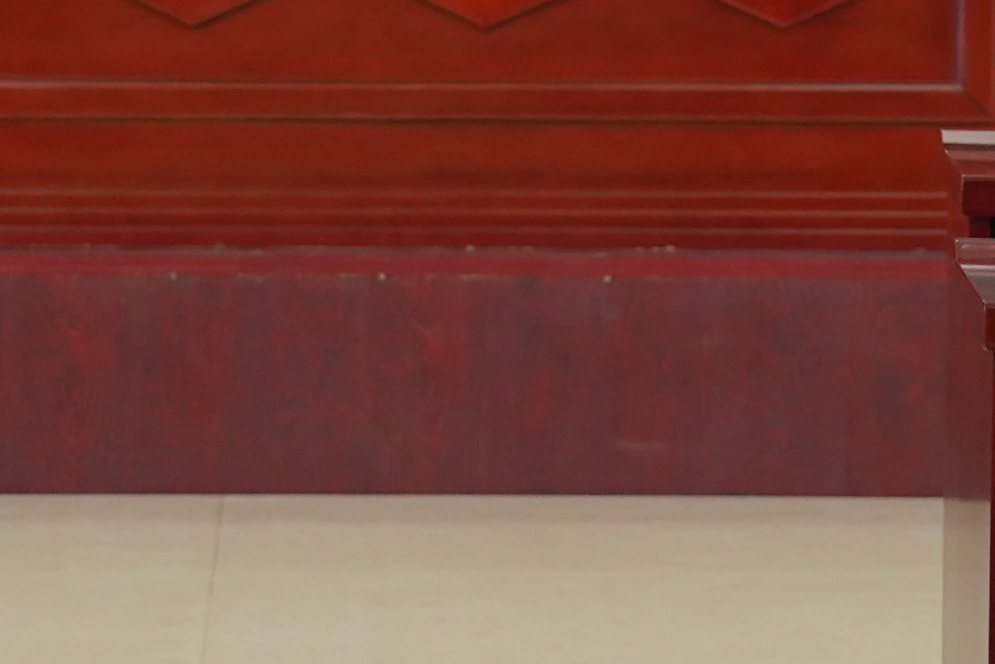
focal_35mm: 265
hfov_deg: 7.8
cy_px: -184
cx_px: 389
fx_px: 7326
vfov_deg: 5.2
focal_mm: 49
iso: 1600
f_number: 4
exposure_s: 1/160
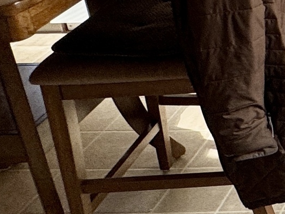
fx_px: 667
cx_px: 570
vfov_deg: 17.2
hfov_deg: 17.4
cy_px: -60
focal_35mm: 81
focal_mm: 2.22
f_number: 2.2
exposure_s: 1/99
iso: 100
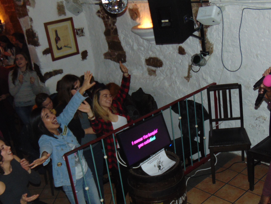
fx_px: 368
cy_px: 121
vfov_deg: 30.8
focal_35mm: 47
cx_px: 155
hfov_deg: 40.3
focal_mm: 5.8
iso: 200
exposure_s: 1/8
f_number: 3.2
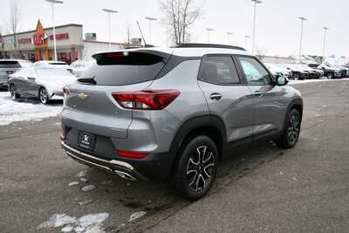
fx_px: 291
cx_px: 174
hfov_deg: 61.9
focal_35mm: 30
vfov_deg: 43.6
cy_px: 116
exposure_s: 1/250
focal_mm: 20
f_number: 6.3
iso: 200
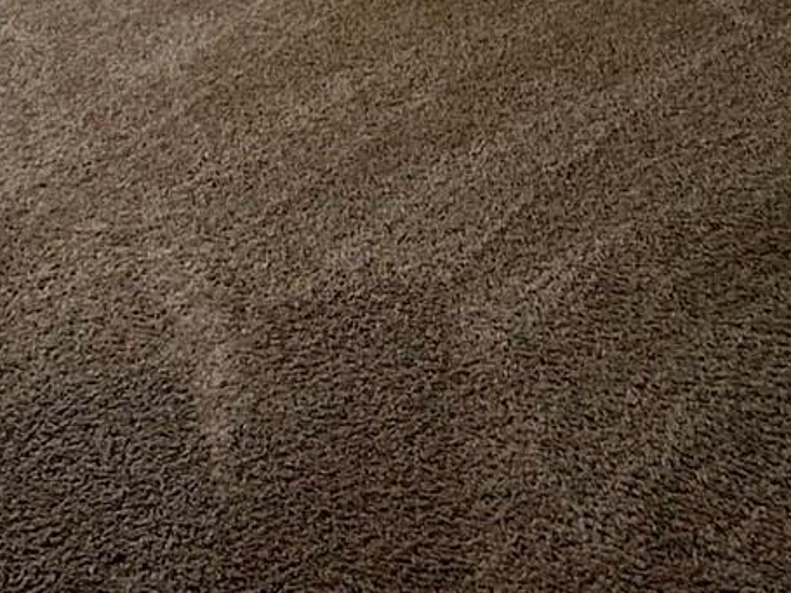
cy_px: -562
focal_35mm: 63
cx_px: 369
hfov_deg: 30.7
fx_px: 1439
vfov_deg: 17.4
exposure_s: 1/60
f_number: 2.2
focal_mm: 2.22
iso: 250
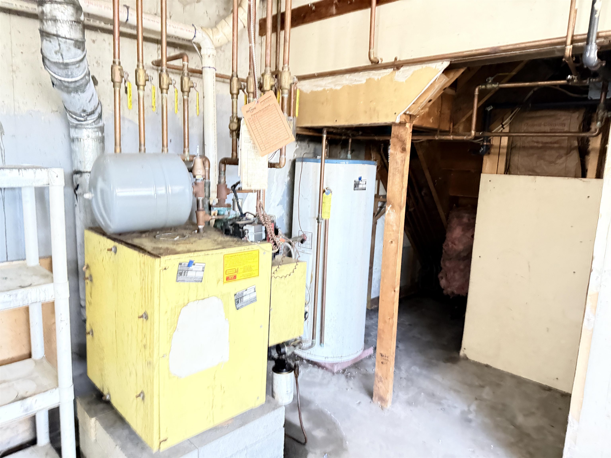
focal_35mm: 24
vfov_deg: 56.8
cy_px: 229
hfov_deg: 71.6
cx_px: 306
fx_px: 424
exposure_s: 1/28
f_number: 1.78
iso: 1250
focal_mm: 6.76
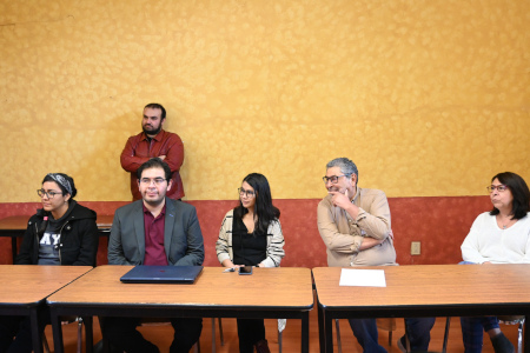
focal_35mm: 32
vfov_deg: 40.8
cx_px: 265
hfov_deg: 58.3
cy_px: 176
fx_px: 475
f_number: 4
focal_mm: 21.5
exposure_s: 1/80
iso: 3200
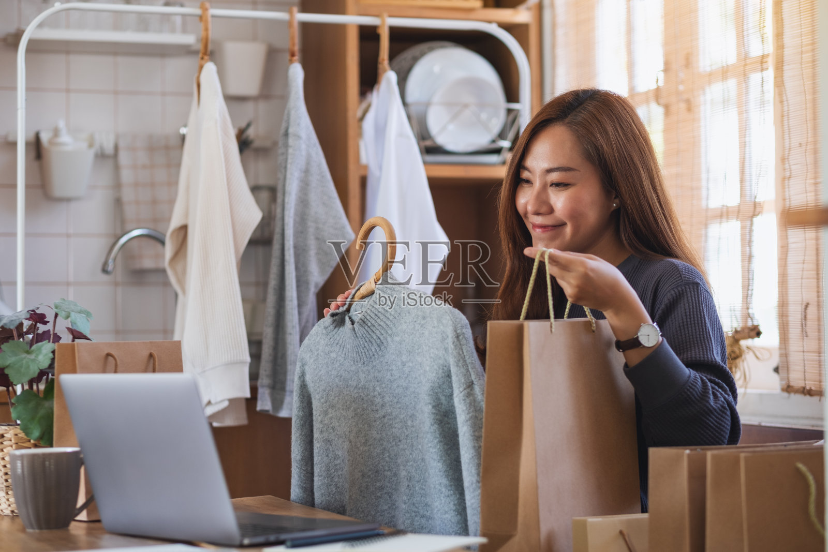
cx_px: 414
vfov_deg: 16.3
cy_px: 276
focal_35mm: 84
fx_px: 1932
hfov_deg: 24.2
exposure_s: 1/100
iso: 200
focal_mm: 56
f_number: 2
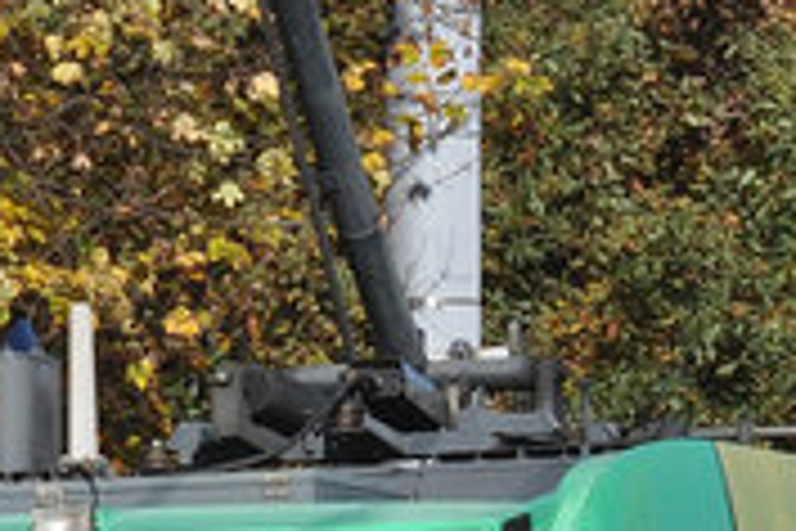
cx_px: 841
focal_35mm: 629
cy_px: 506
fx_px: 13907
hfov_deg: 3.3
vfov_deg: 2.2
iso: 250
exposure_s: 1/1000
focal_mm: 62
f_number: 7.1
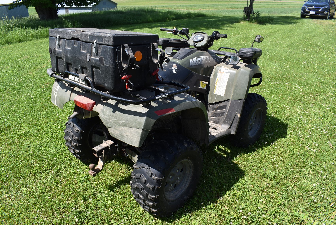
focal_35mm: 27
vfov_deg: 48.0
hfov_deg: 67.3
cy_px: 112
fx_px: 252
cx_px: 168
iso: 180
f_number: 8
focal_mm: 18
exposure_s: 1/250
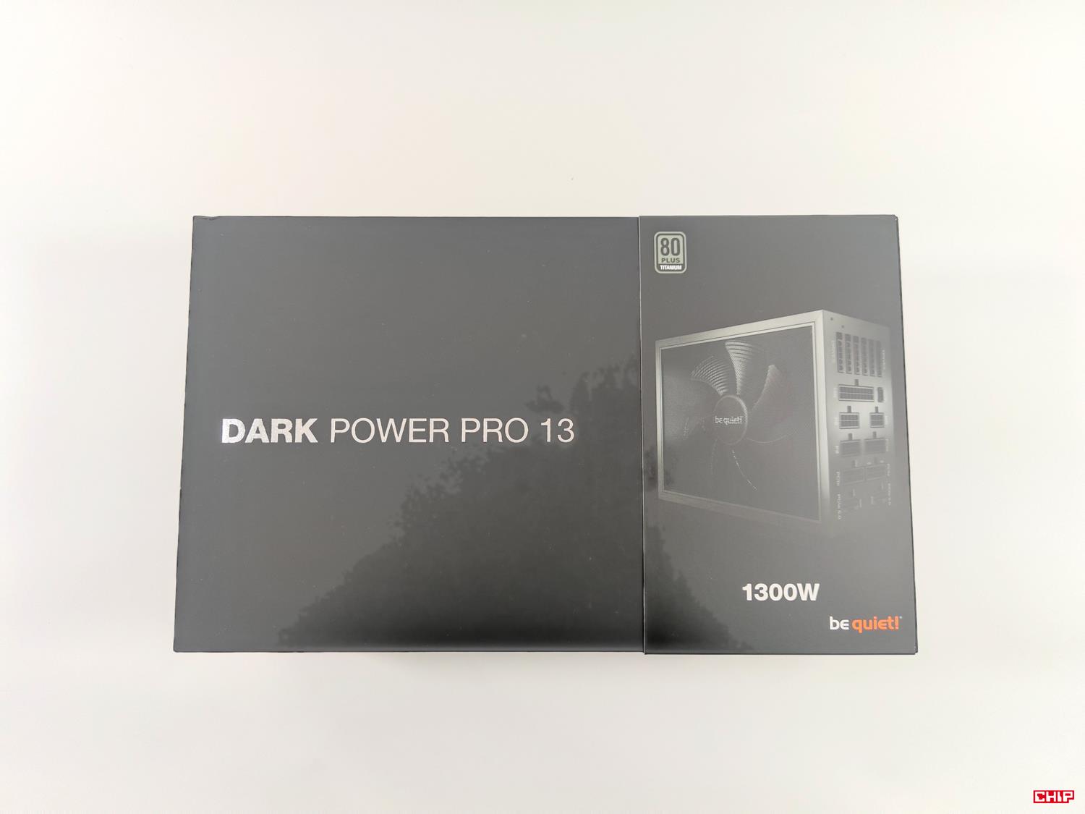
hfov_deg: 71.6
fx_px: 752
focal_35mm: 24
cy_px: 407
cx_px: 542
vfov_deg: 56.8
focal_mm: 6.78
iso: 472
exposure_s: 1/33
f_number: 1.85
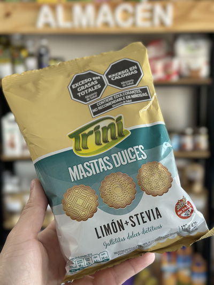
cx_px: 107
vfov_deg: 39.6
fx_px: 395
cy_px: 142
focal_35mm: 48
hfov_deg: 30.3
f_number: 1.78
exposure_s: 1/79
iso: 125
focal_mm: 6.86
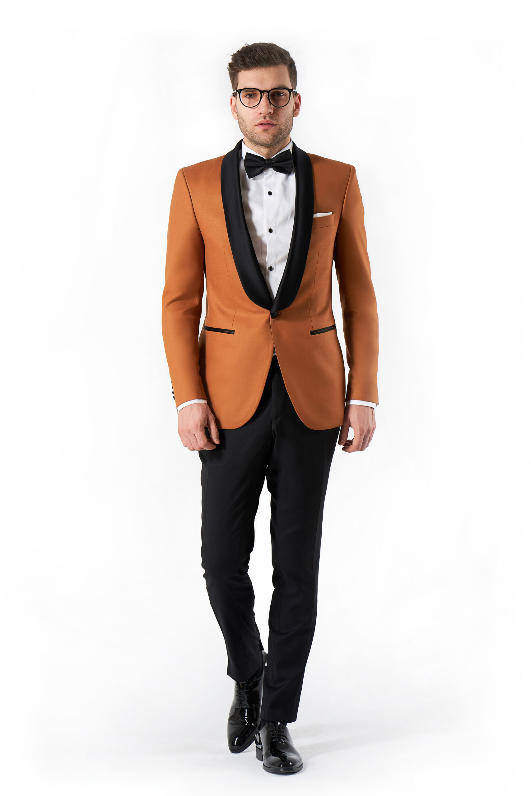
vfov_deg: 23.9
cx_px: 266
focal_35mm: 85
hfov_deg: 16.1
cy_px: 398
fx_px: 1880
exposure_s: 1/125
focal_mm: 85
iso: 100
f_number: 6.7
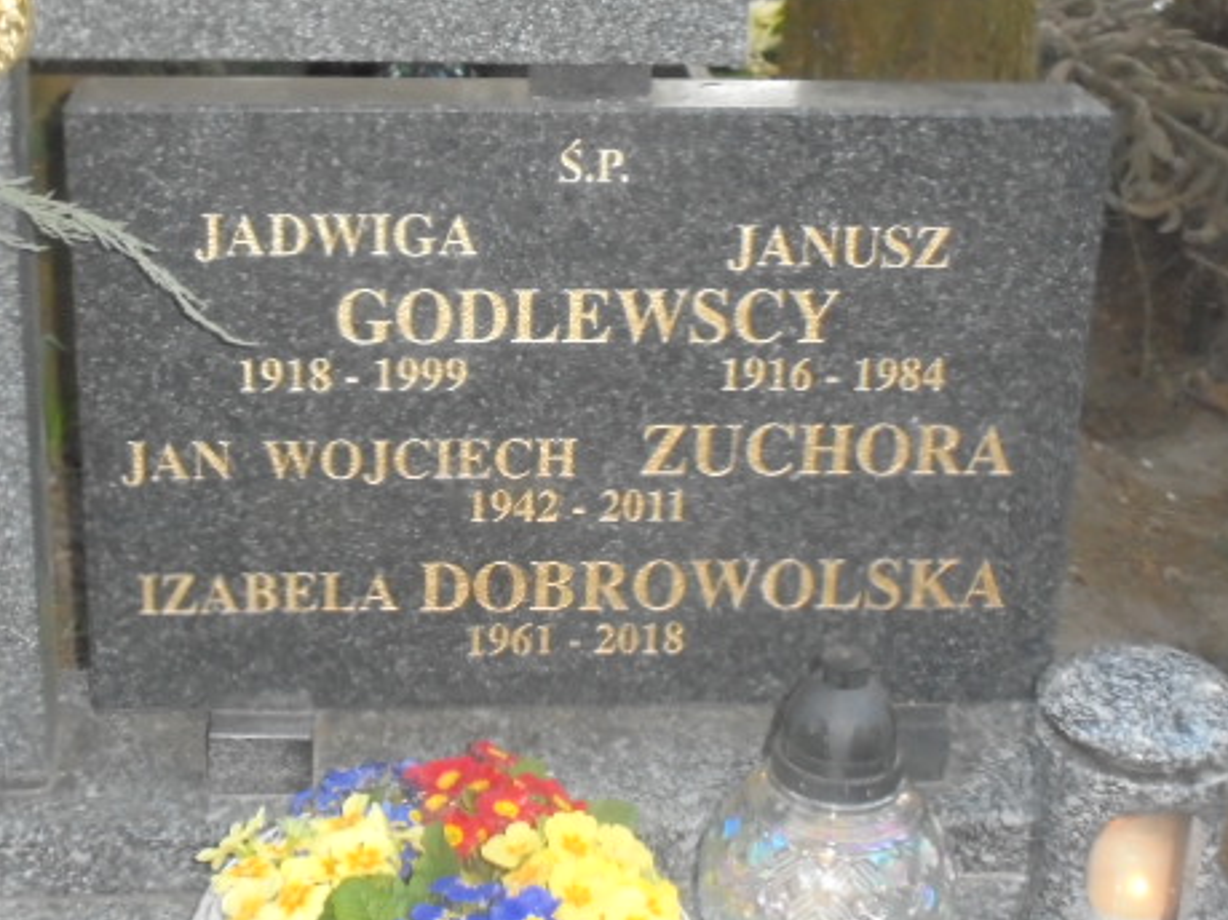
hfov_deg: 32.1
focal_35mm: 60
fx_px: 2128
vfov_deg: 24.3
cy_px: 286
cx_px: 511
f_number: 4.5
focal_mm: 7.8
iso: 640
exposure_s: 1/50
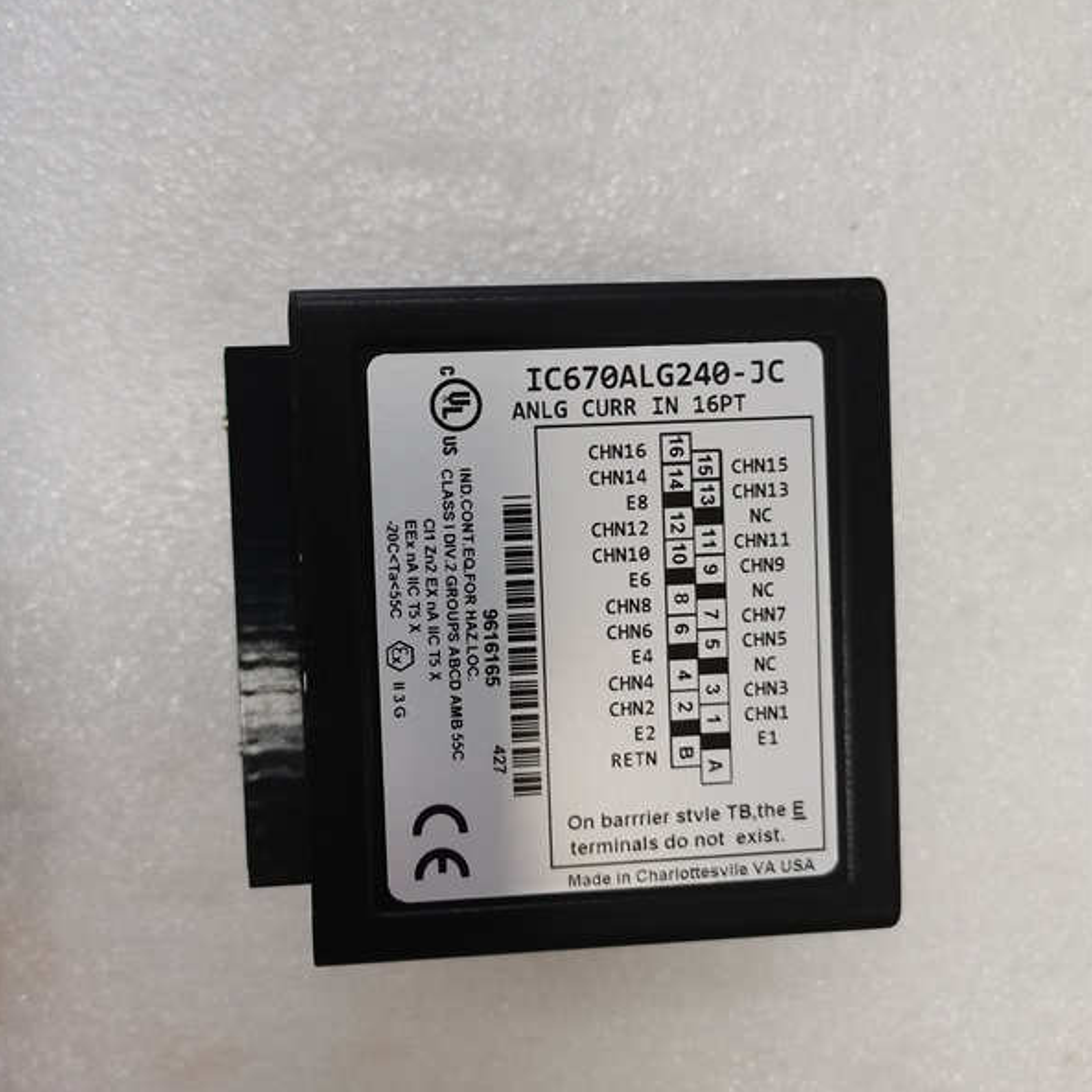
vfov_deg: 52.5
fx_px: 1106
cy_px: 506
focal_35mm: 31
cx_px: 545
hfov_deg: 52.5
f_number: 1.8
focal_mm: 5.58
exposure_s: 1/120
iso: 160
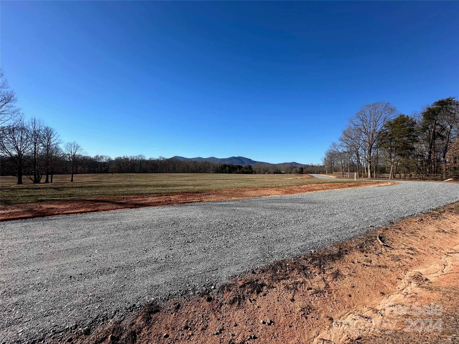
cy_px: 172
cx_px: 230
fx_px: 186
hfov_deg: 102.1
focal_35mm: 14
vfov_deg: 85.7
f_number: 2.2
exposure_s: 1/2212
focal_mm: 2.22
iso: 50
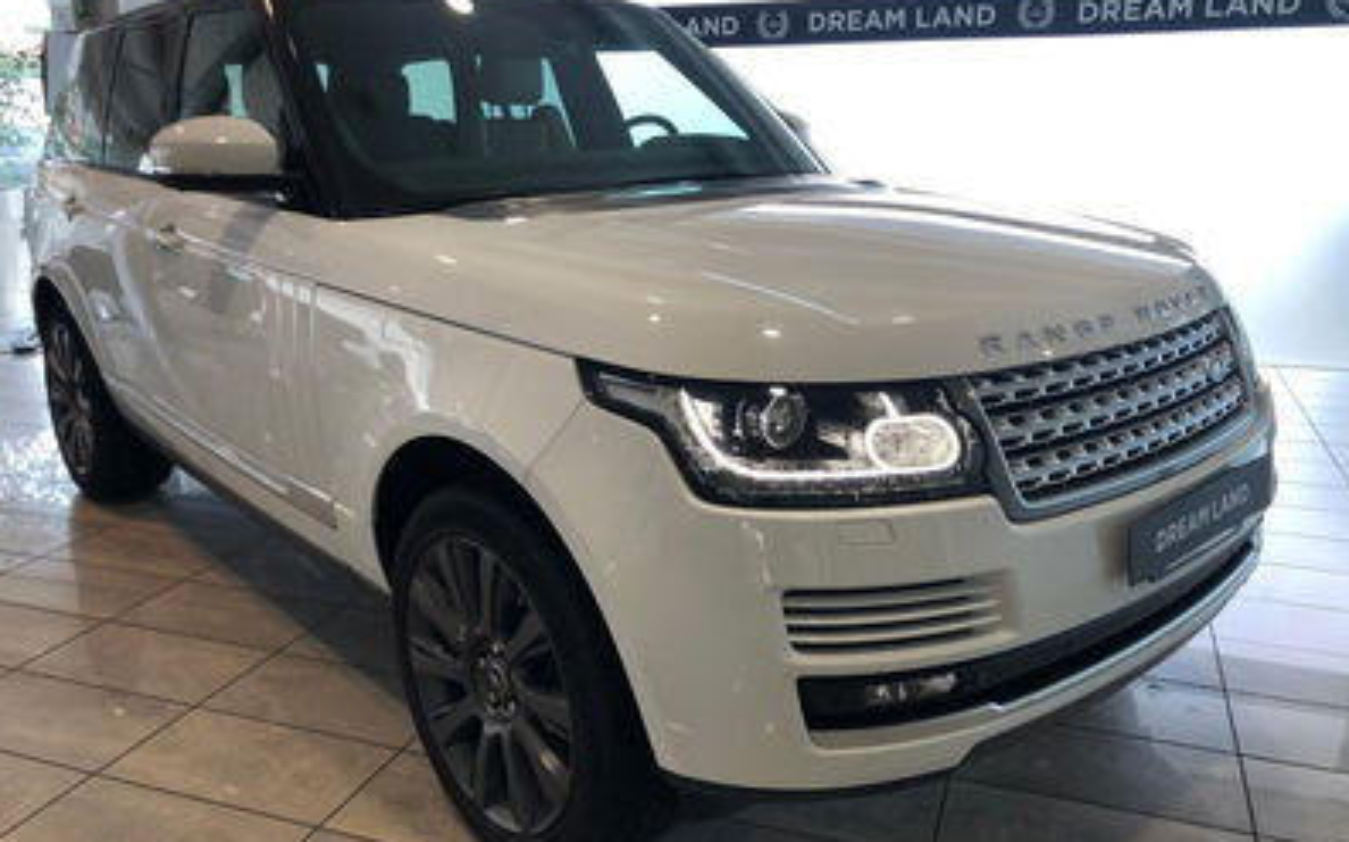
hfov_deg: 62.9
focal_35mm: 30
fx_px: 1102
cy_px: 385
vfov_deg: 41.7
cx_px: 674
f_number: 1.8
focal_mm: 4
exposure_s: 1/100
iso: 40
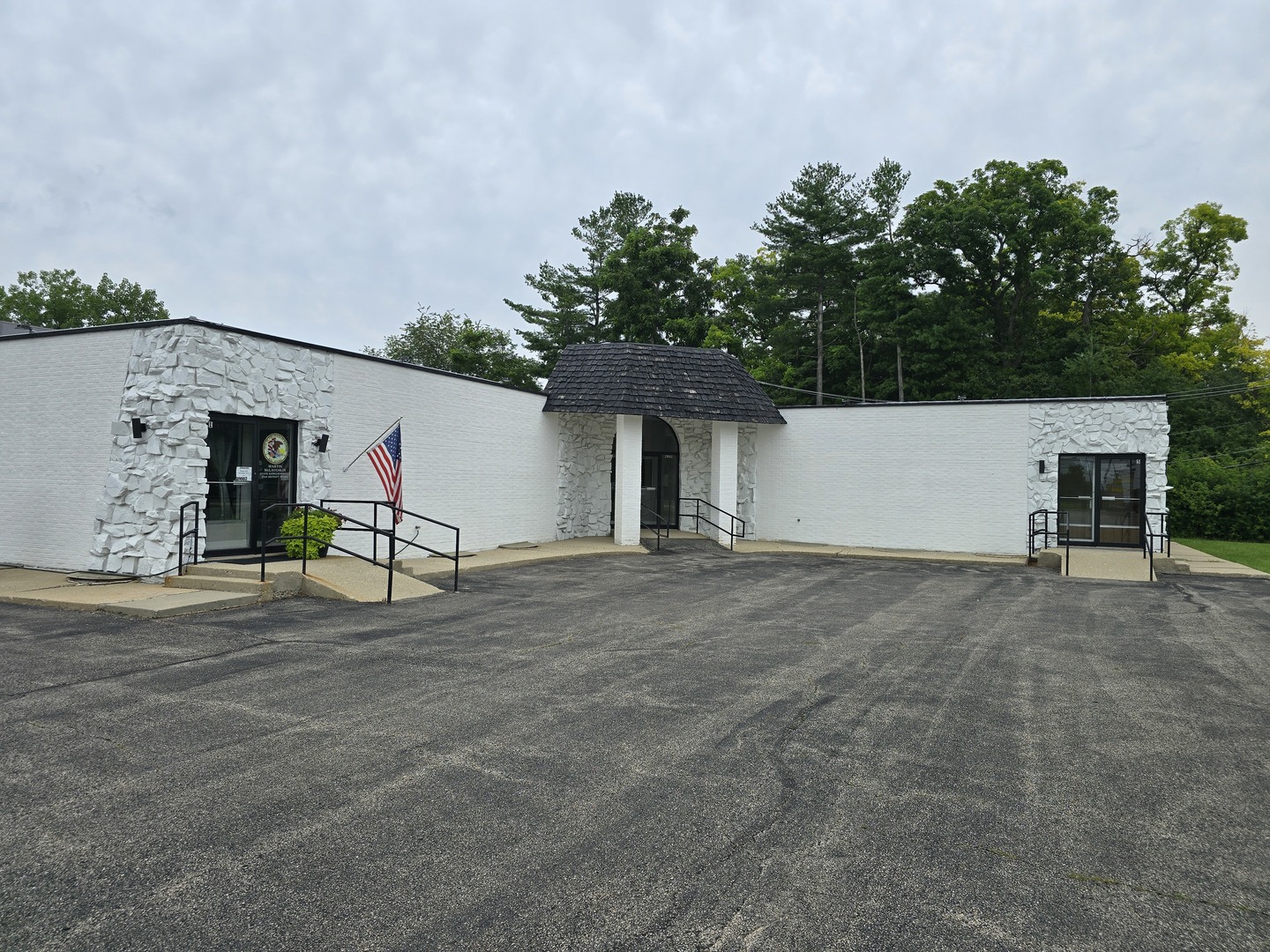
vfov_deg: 58.9
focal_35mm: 23
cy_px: 476
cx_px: 635
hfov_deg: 73.9
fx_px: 844
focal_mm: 6.3
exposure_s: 1/750
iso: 12
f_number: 1.7
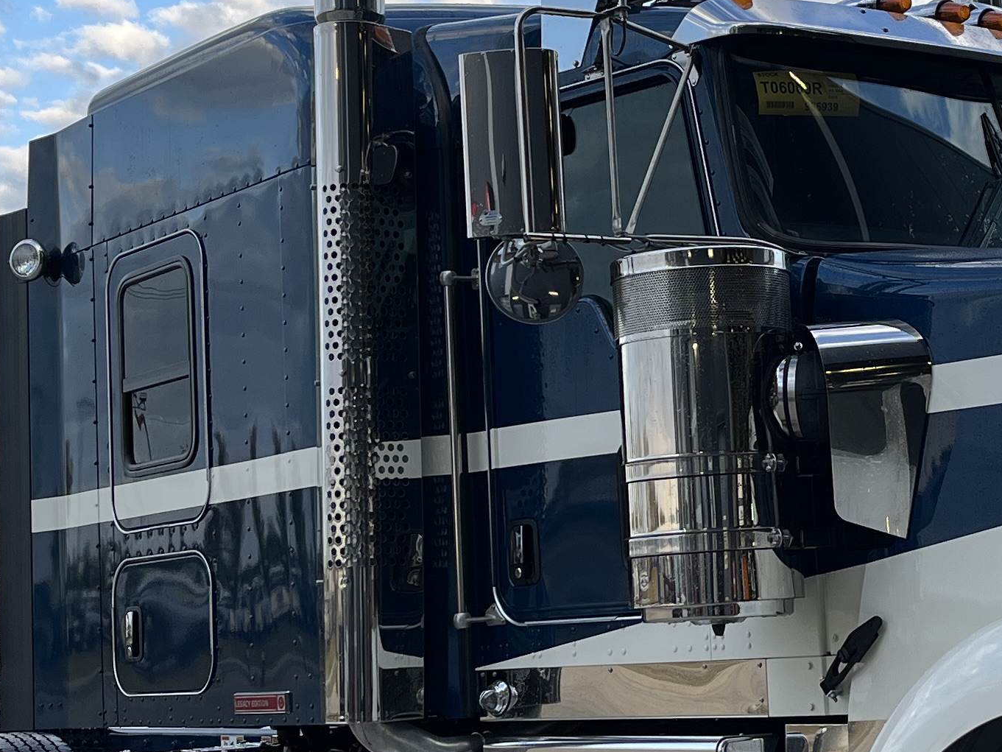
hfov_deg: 24.6
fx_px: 2229
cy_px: 397
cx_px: 890
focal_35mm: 77
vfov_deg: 19.1
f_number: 1.6
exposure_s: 1/1036
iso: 50
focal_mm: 5.1
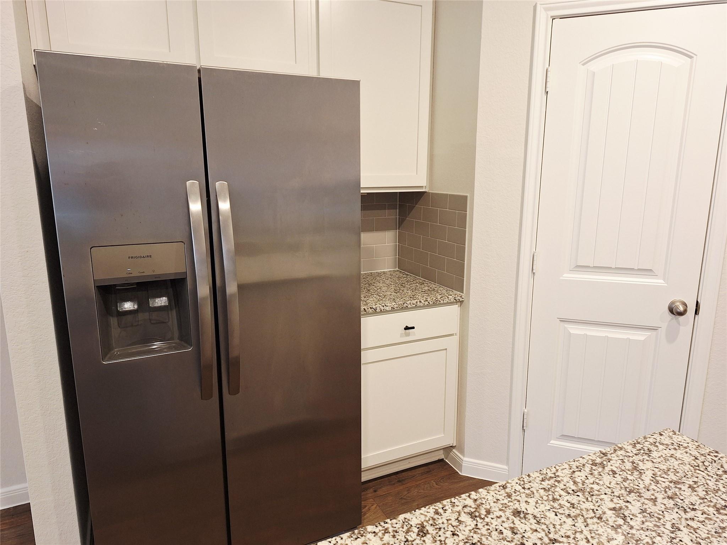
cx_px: 364
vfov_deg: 58.9
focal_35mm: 23
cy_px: 272
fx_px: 483
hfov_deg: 73.9
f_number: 1.8
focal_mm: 5.54
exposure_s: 1/40
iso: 200
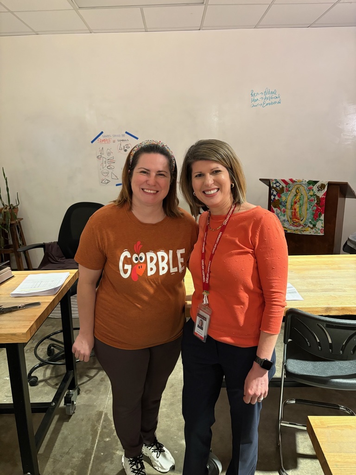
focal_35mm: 26
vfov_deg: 67.3
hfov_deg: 53.1
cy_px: 238
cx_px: 178
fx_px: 357
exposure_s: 1/40
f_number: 1.6
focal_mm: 5.96
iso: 400
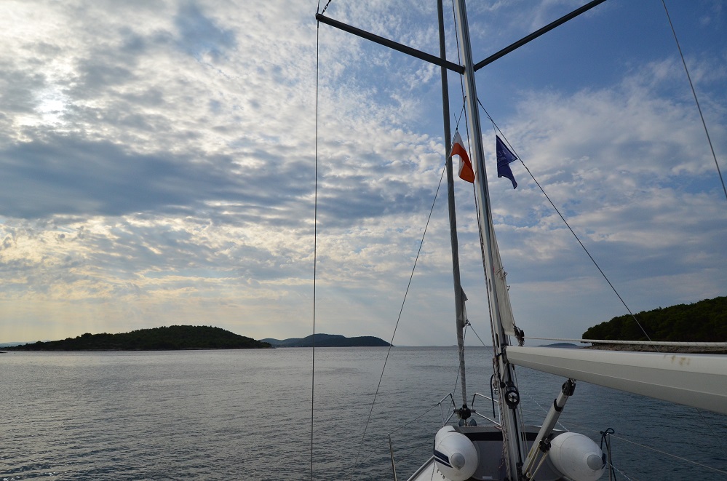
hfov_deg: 90.1
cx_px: 364
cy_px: 240
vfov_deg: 67.1
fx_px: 363
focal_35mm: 18
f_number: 5.6
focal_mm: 12
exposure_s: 1/8000
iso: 560
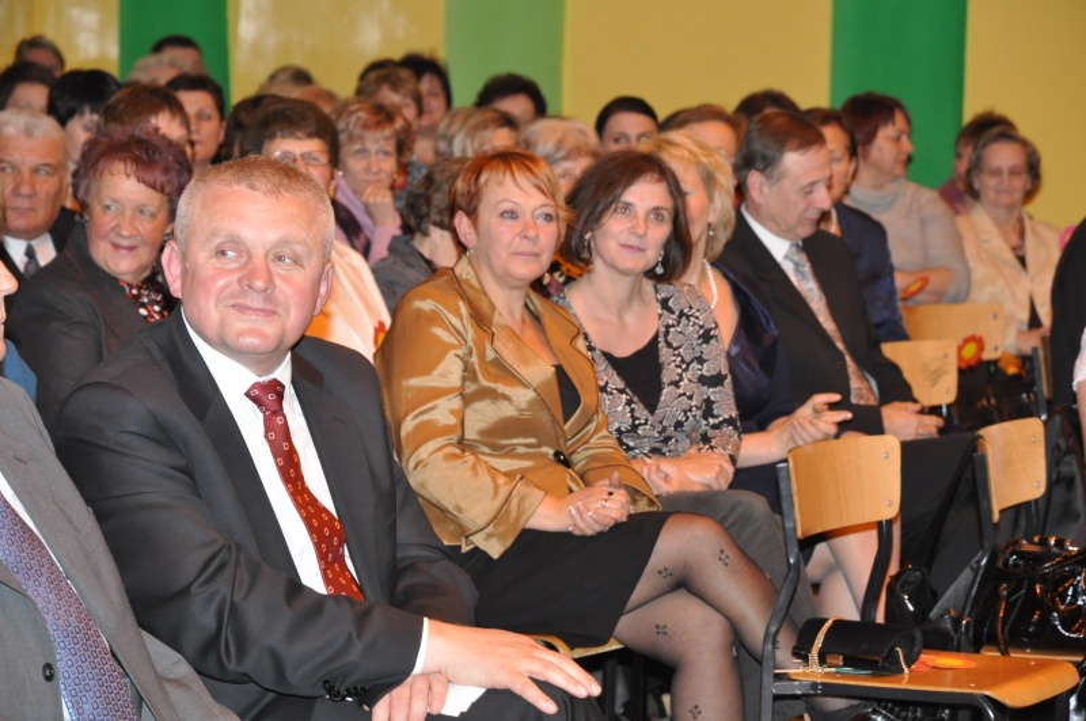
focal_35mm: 128
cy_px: 360
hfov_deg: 16.1
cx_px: 543
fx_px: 3841
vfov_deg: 10.7
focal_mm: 85
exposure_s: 1/60
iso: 1000
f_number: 6.3
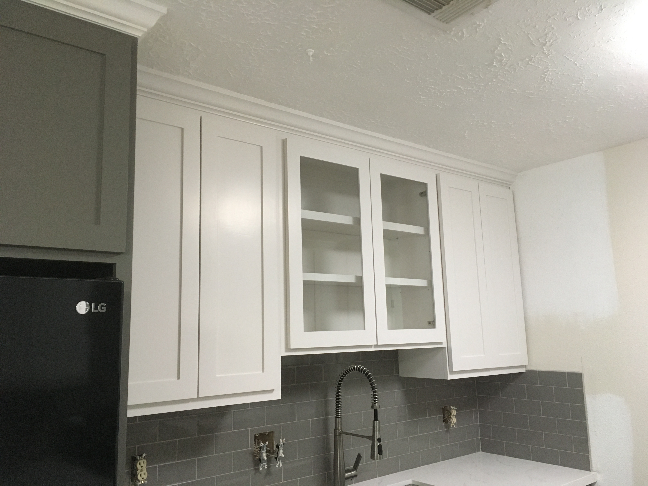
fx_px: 543
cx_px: 324
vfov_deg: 48.2
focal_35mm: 29
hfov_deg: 61.7
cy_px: 243
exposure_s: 1/30
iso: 160
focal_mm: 4.15
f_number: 2.2
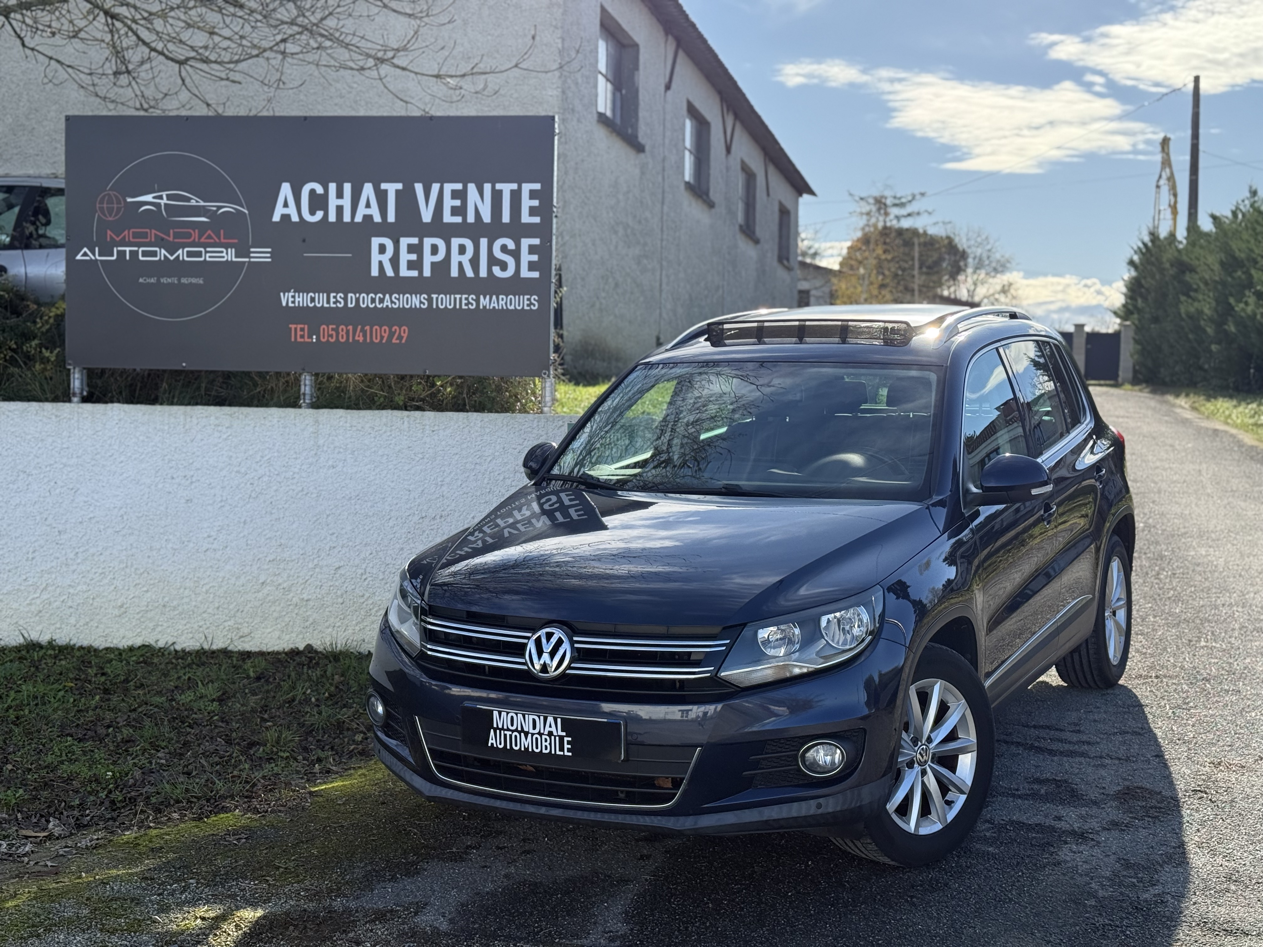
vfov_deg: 30.3
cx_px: 632
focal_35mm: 48
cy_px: 474
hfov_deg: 39.7
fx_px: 1751
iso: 100
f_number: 1.78
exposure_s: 1/2273
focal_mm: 6.76
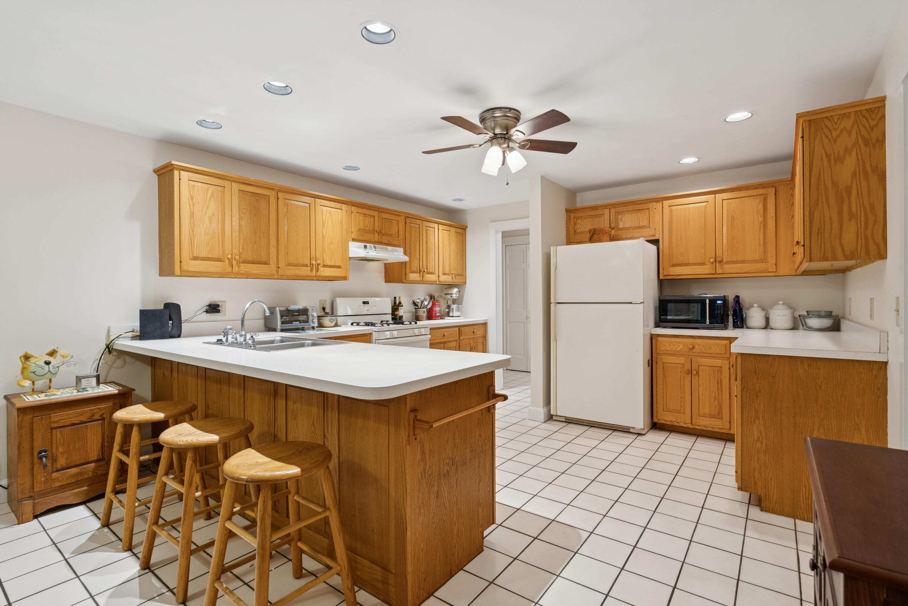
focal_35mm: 18
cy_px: 303
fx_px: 442
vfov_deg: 68.9
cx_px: 454
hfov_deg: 91.6
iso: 320
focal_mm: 17.5
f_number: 7.1
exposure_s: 1/10
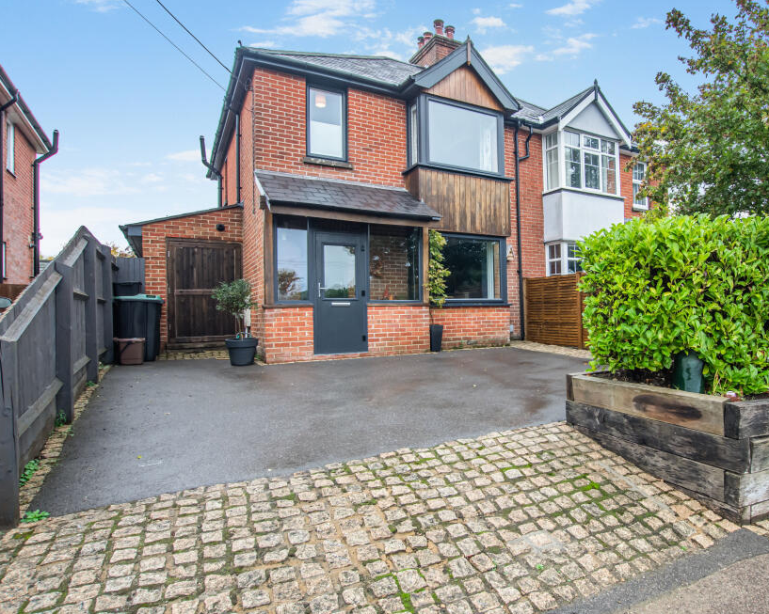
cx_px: 480
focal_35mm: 20
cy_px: 305
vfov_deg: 68.1
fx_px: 455
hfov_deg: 78.9
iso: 320
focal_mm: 11.5
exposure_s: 1/60
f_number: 9
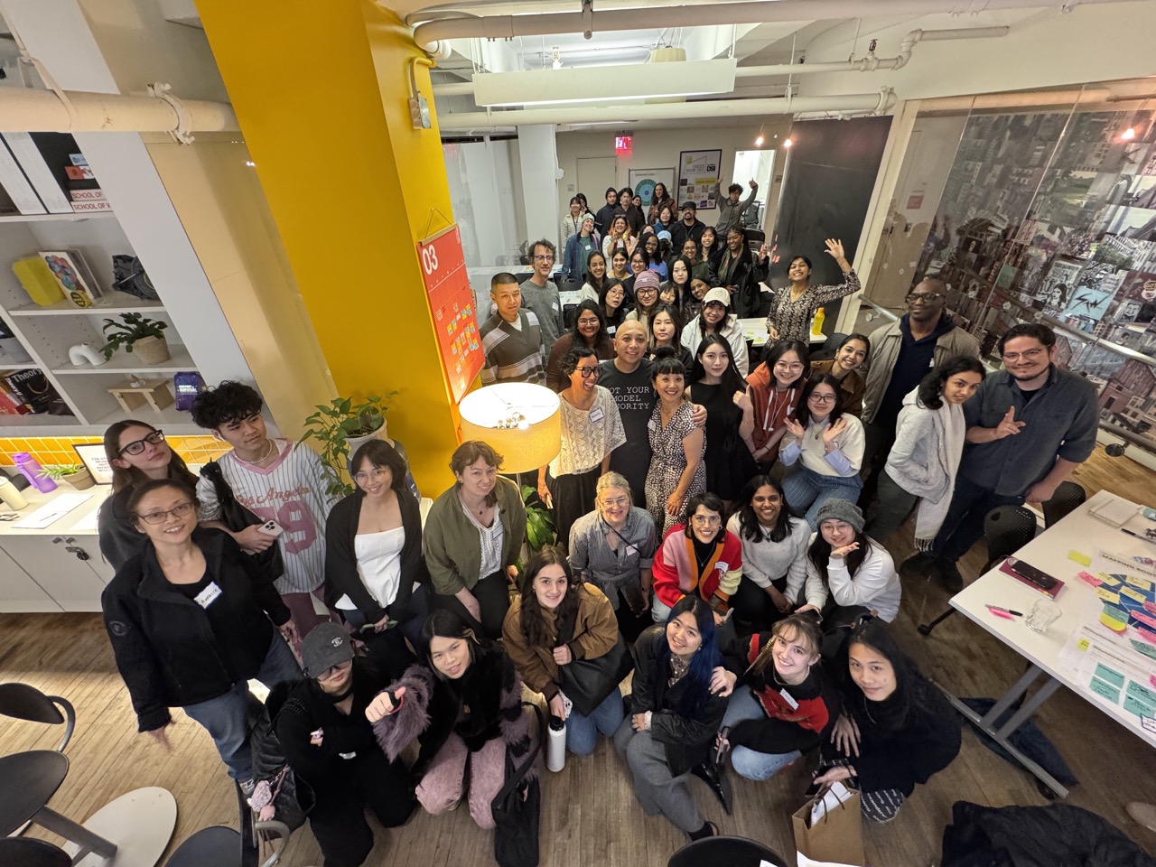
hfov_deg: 102.1
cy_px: 434
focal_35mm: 14
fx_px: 468
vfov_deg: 85.7
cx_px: 578
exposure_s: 1/40
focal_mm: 2.22
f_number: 2.2
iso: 500
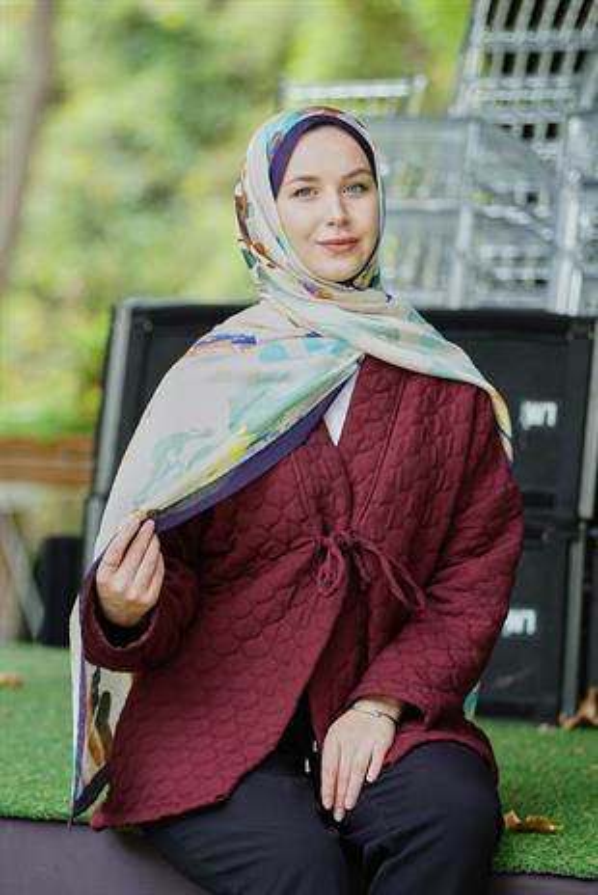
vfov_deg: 17.1
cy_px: 448
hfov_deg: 11.4
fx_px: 2985
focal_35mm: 120
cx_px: 299
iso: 160
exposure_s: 1/125
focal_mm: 120
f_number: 2.8
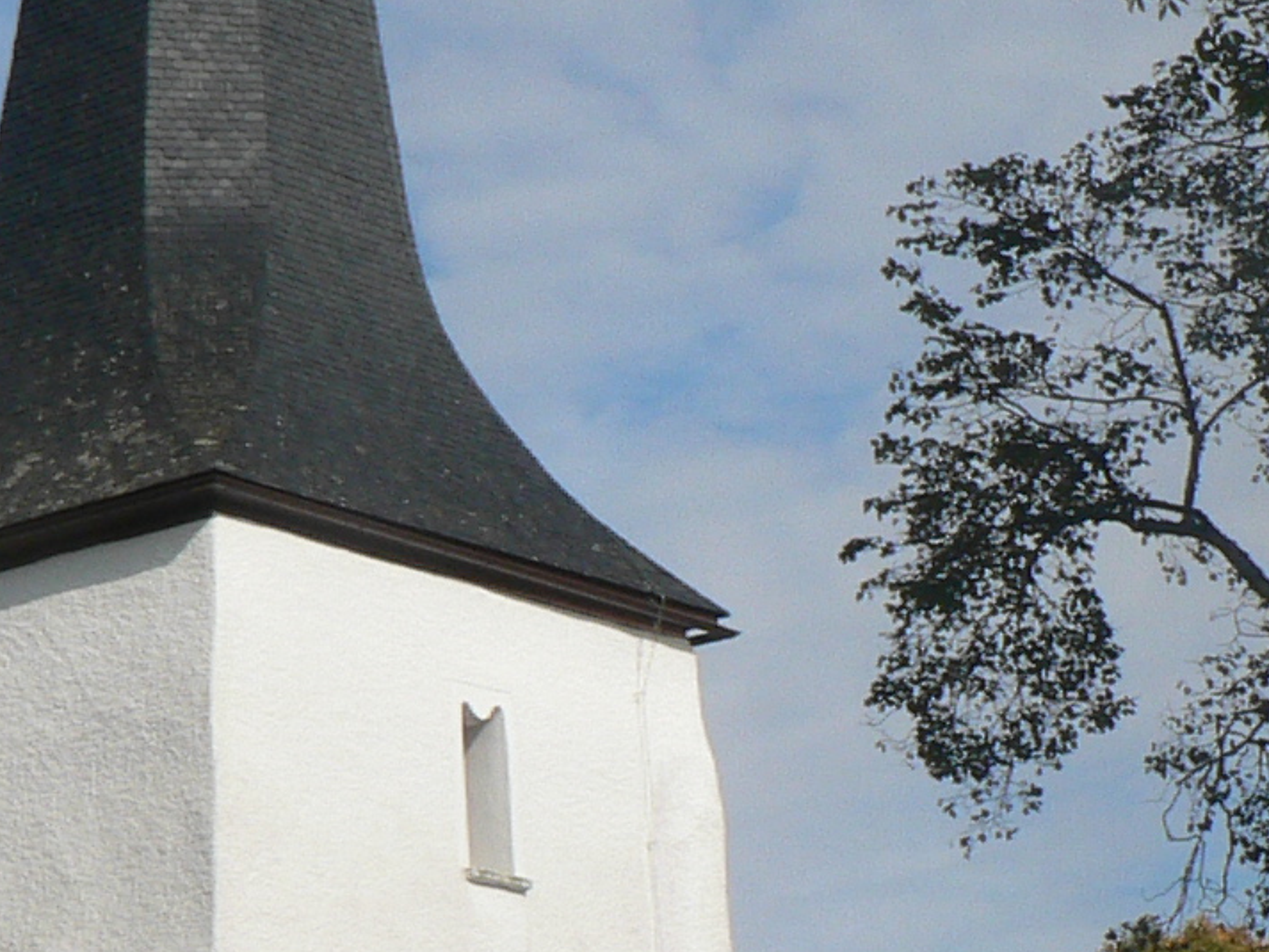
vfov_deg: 10.6
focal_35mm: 140
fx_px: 5133
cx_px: 785
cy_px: 605
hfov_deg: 14.1
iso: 80
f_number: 5.6
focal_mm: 6.4
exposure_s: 1/400
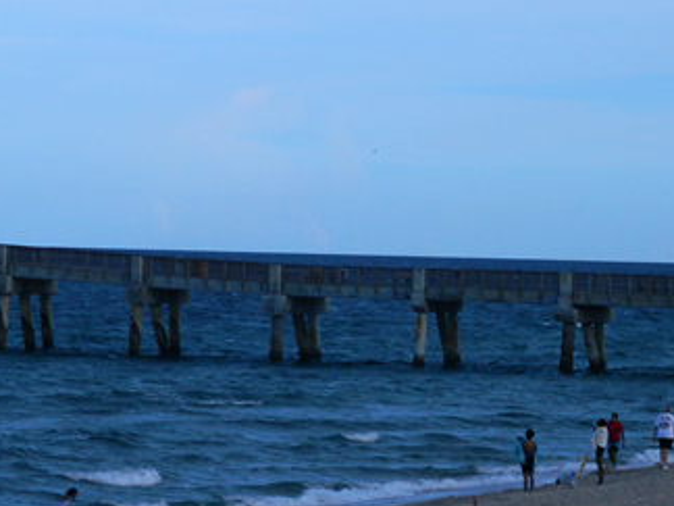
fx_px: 4673
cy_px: 369
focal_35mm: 240
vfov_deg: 6.2
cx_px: 378
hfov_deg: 8.2
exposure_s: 1/800
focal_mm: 18.6
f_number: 4.5
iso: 80
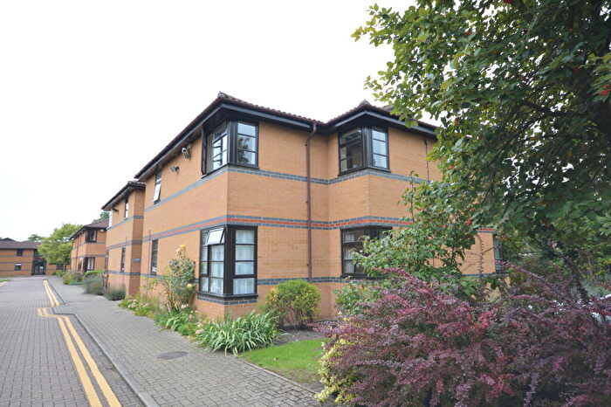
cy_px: 204
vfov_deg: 59.4
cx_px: 306
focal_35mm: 21
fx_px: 356
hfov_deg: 81.2
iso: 320
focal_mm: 14
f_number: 5.6
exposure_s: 1/125
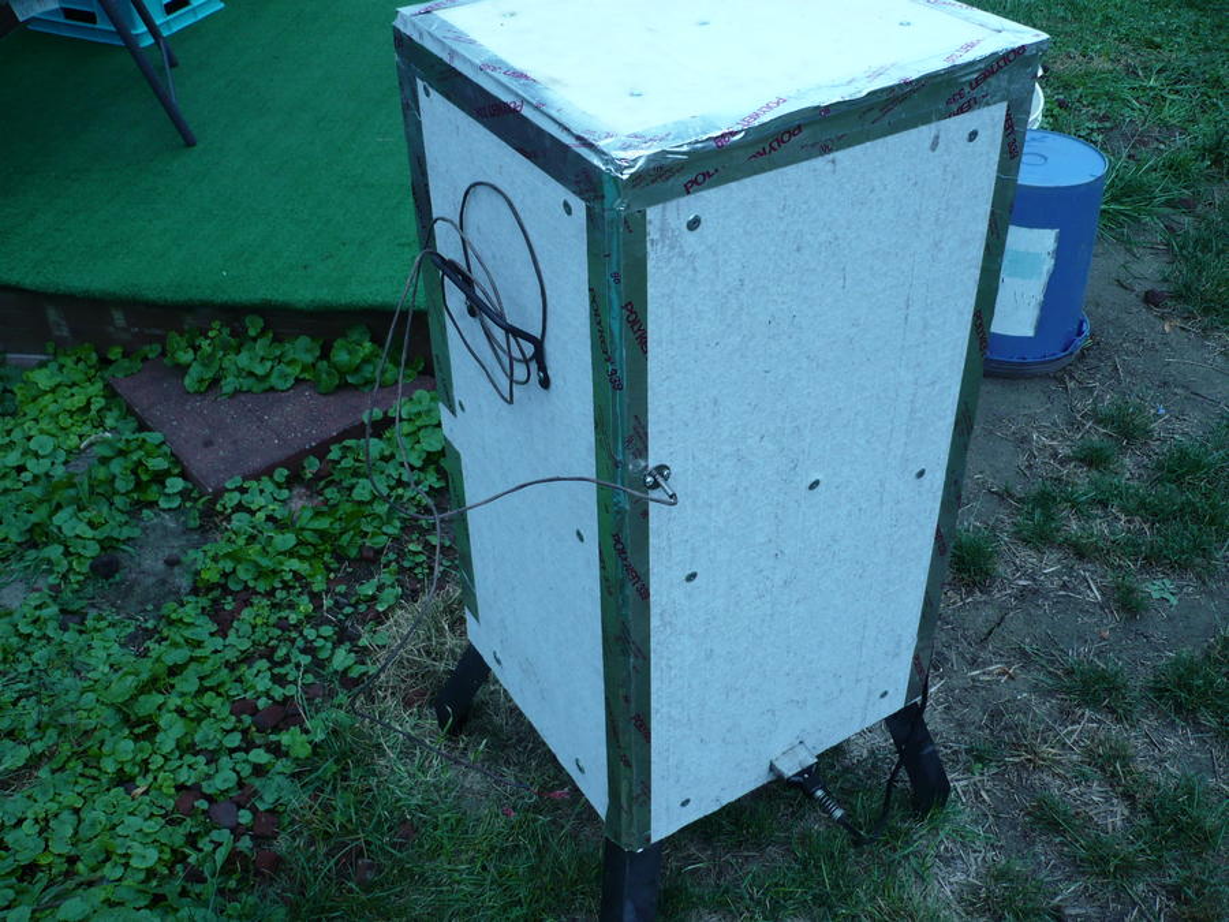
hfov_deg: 52.6
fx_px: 1243
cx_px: 614
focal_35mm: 35
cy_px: 461
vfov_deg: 40.7
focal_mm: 5.8
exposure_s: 1/400
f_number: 2.8
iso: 100
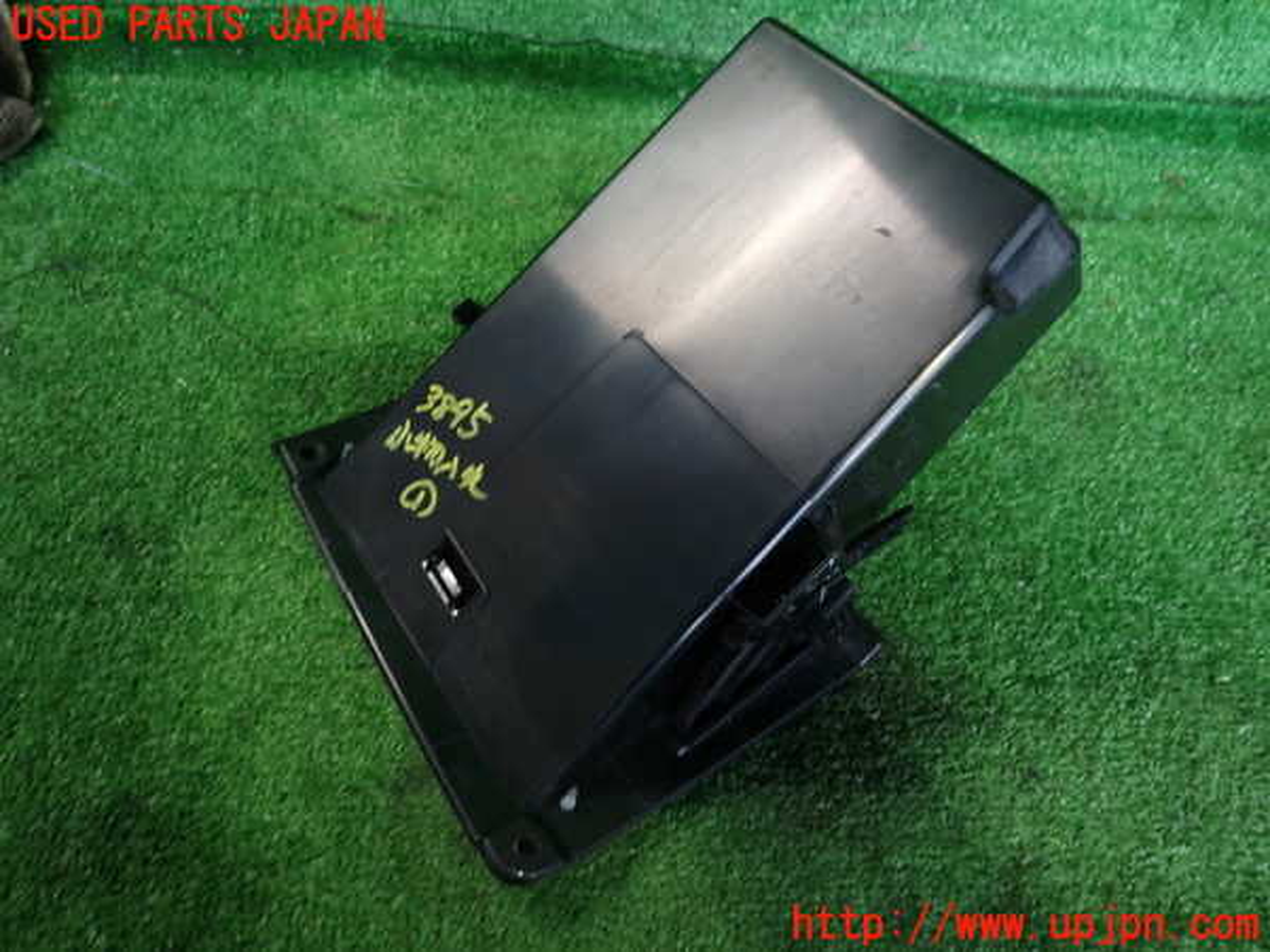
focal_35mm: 25
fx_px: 917
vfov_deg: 54.9
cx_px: 635
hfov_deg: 69.4
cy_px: 476
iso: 200
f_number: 2
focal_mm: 4.5
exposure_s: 1/40
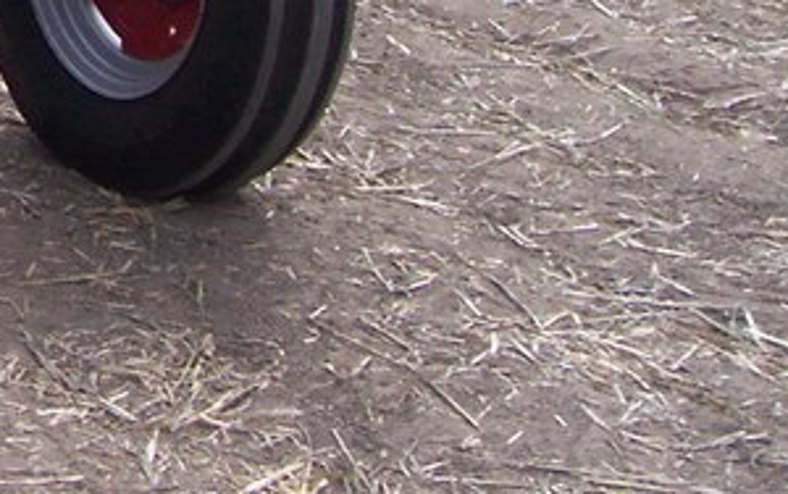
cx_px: -628
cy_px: -589
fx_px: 3095
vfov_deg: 8.5
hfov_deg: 13.1
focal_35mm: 144
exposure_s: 1/348
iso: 80
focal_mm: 5.6
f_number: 5.1
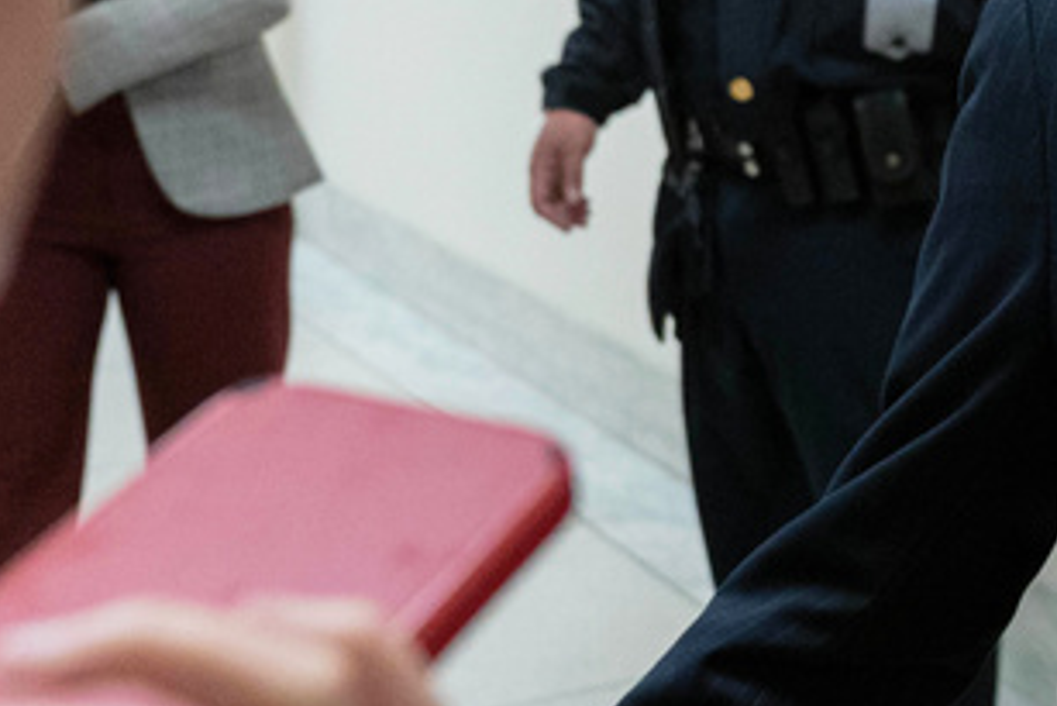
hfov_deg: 22.6
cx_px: 1388
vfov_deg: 17.0
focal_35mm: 80
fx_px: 2350
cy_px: 150
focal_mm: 24
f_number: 3.2
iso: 3200
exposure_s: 1/160
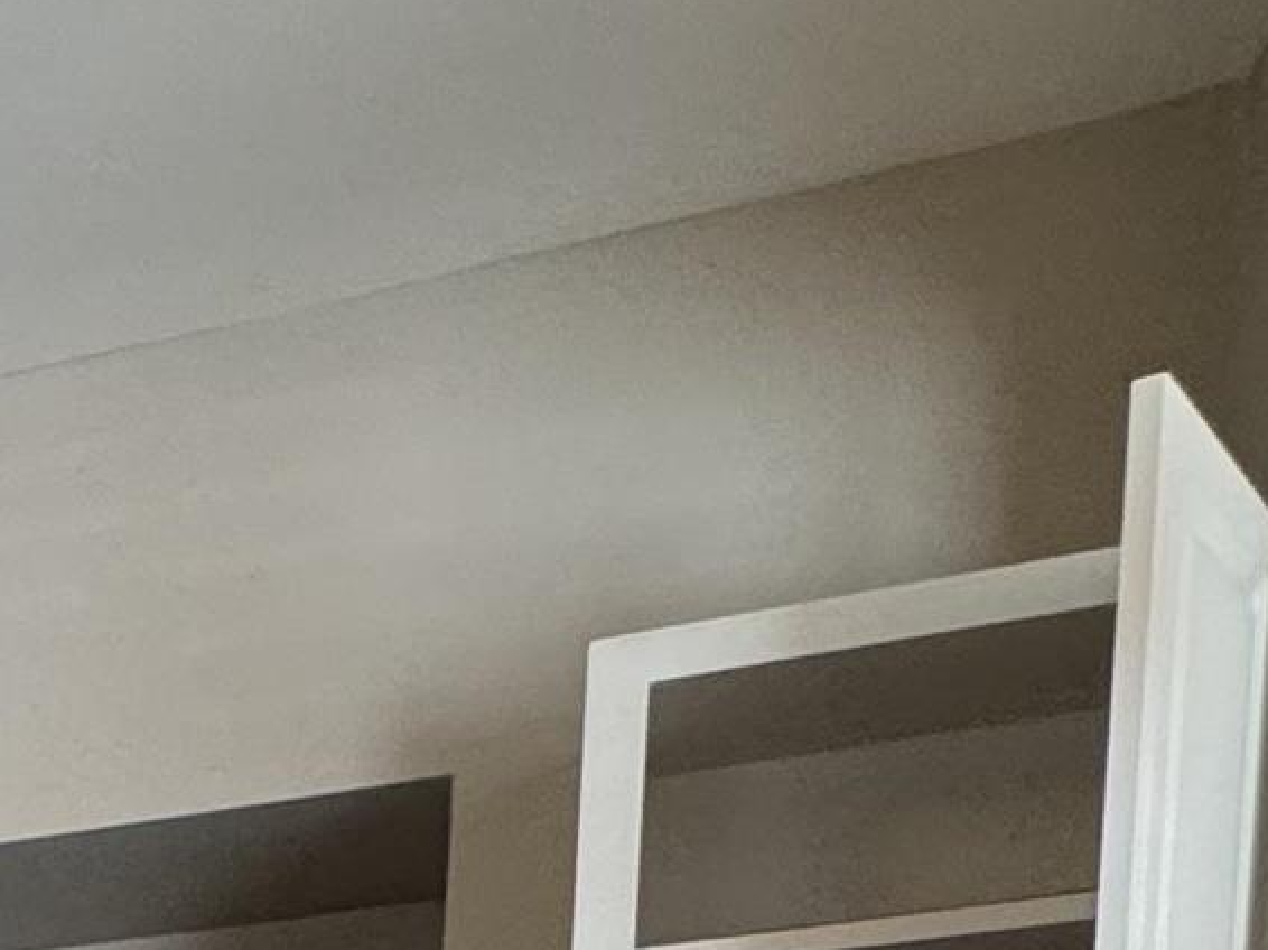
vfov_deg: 15.5
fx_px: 2783
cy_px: 1887
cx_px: -1452
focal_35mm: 76
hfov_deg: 16.8
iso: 200
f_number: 2.2
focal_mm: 2.22
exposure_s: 1/120
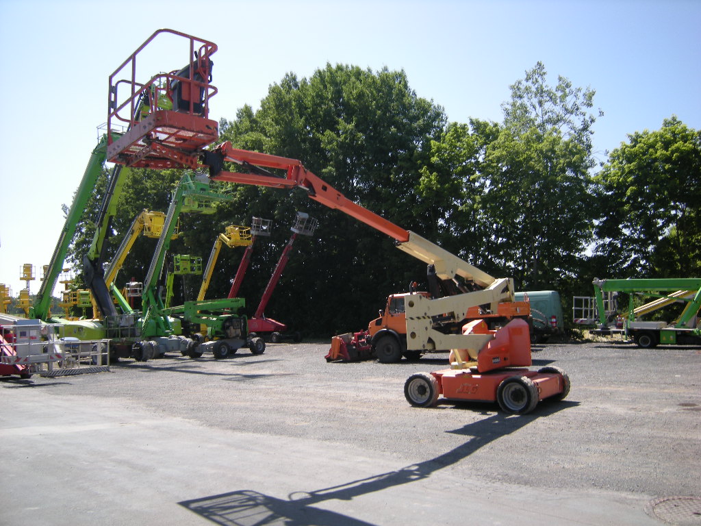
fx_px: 567
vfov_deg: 49.7
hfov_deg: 63.4
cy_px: 263
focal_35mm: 28
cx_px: 350
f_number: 5.6
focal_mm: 4.7
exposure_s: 1/144
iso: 64
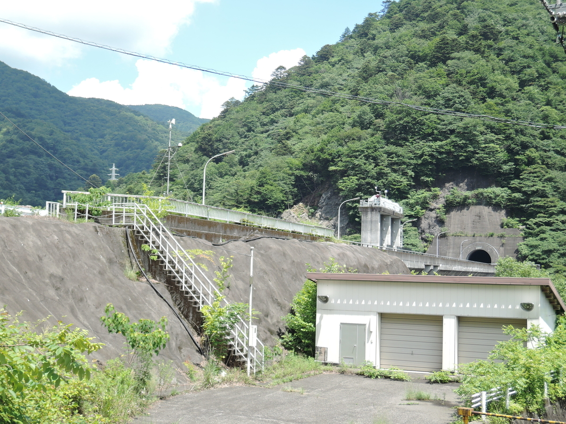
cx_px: 283
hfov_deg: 38.2
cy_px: 212
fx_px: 818
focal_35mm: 50
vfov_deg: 29.1
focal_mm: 10.7
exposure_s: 1/320
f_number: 3.5
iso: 80
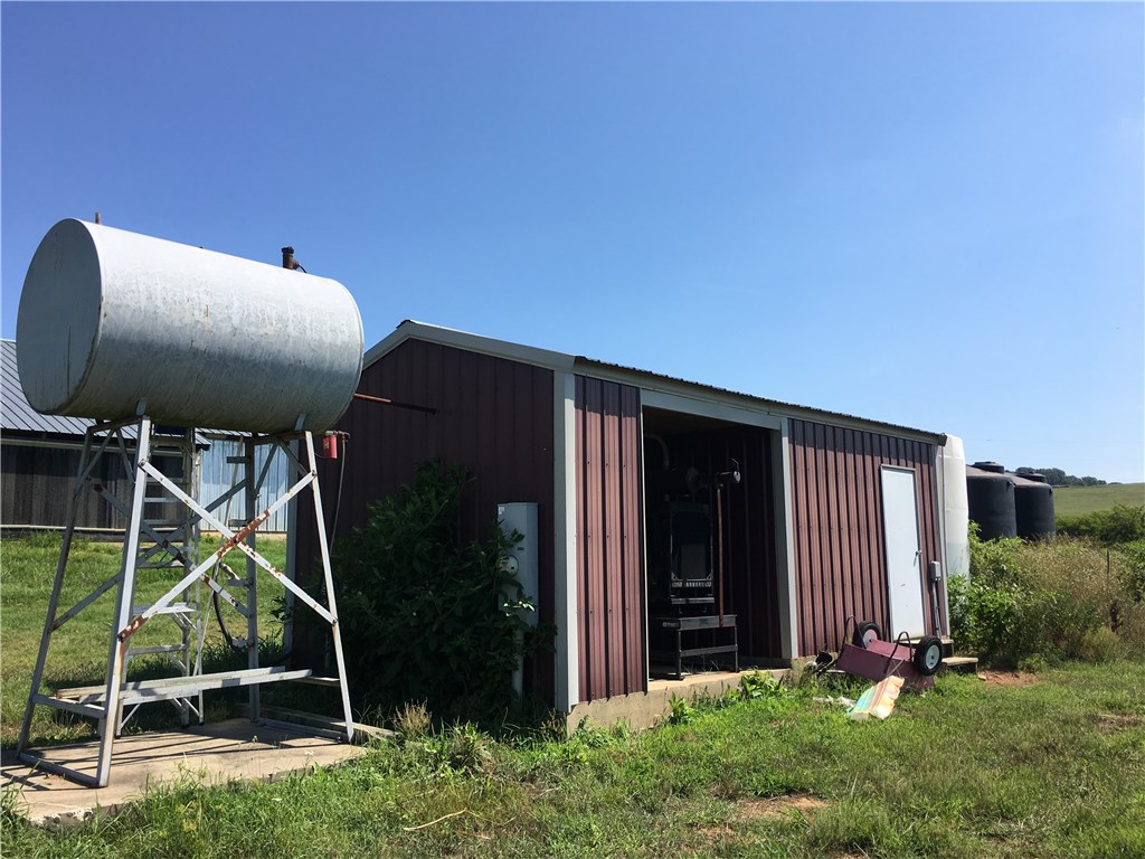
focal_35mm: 29
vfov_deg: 48.2
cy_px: 430
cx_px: 572
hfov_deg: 61.7
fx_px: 959
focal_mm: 4.15
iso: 25
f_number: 2.2
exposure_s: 1/1570
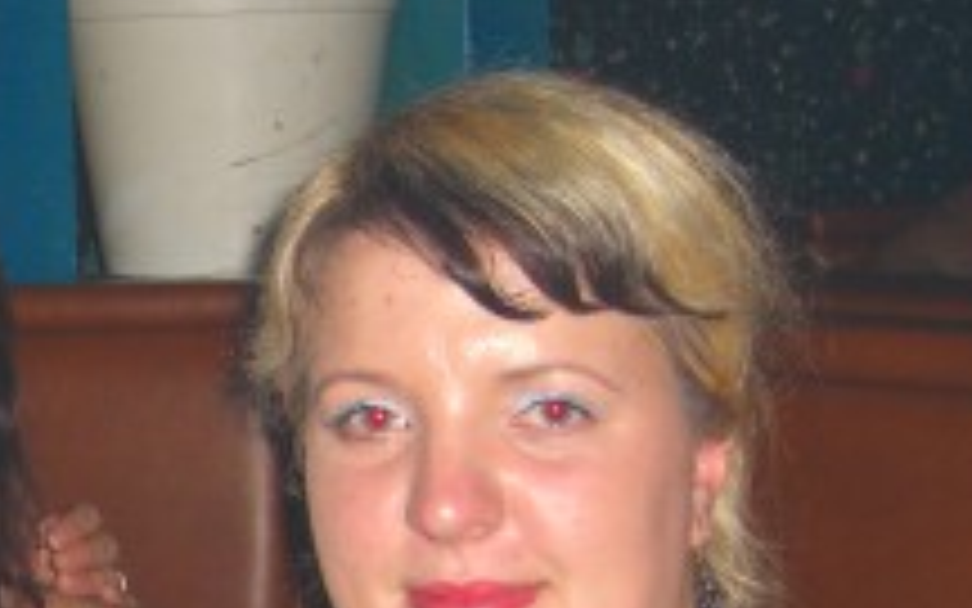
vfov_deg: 11.5
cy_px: 721
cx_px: -58
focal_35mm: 112
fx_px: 2967
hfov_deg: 18.0
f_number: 2.8
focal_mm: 7.9
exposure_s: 1/60
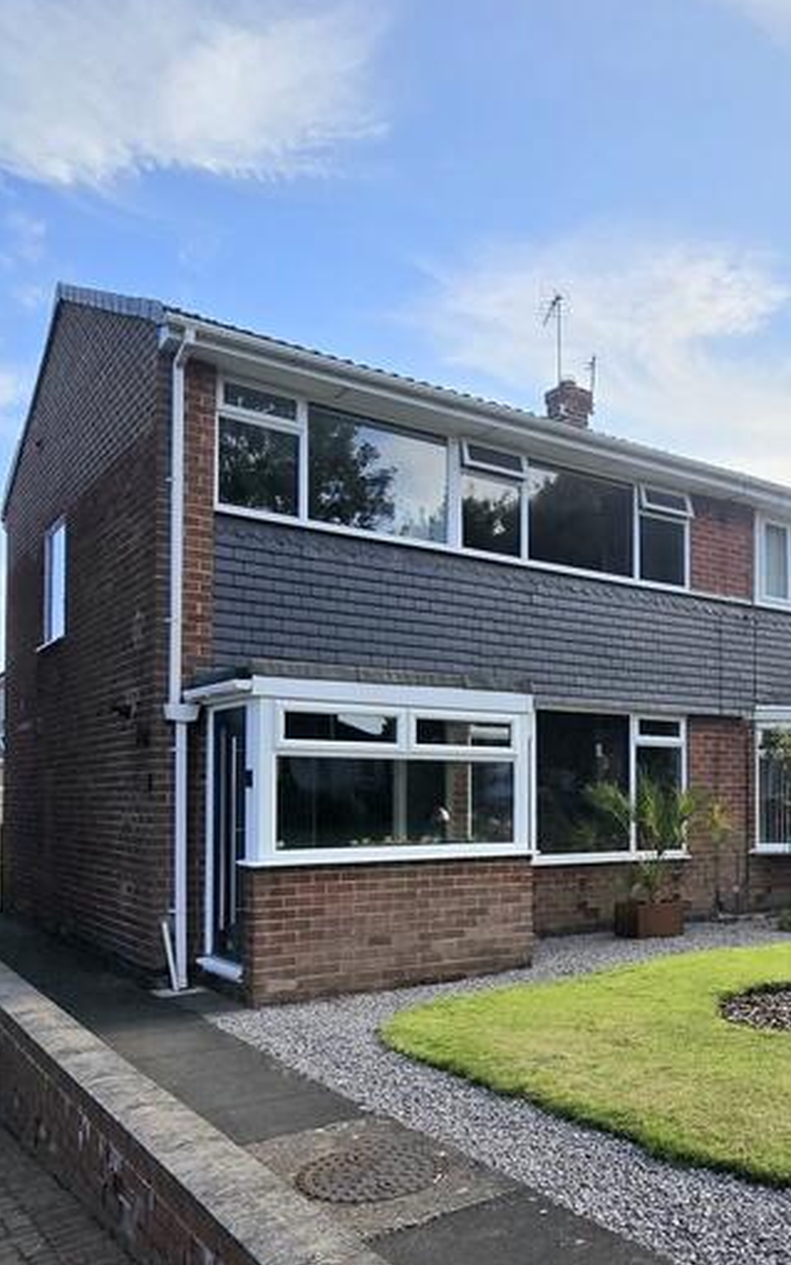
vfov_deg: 67.8
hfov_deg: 44.4
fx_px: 931
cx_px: 603
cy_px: 752
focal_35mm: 27
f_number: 2.2
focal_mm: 2.2
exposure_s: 1/2500
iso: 50
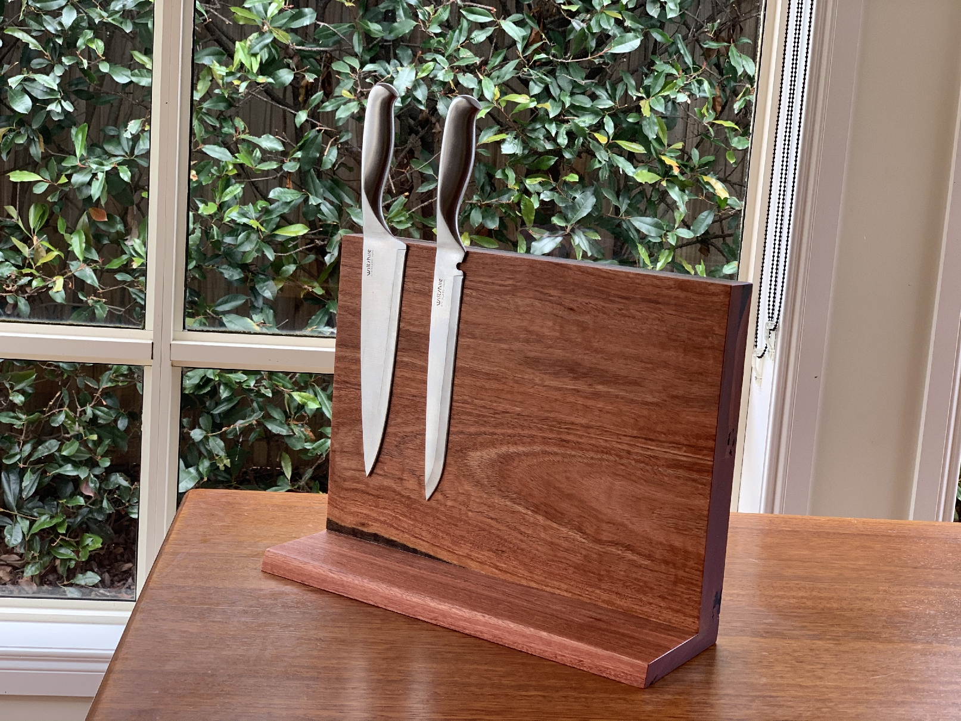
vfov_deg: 28.0
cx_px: 480
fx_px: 1444
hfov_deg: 36.8
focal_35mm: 52
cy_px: 360
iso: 50
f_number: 2.4
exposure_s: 1/122
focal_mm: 6
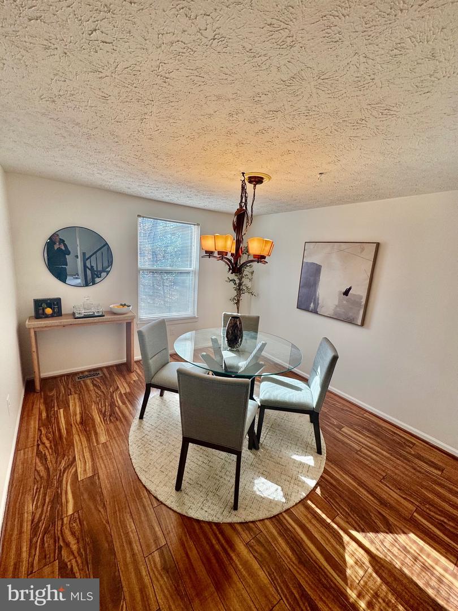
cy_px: 306
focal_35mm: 14
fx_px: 247
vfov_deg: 102.1
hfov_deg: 85.7
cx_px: 229
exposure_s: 1/120
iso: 64
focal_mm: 2.22
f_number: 2.2
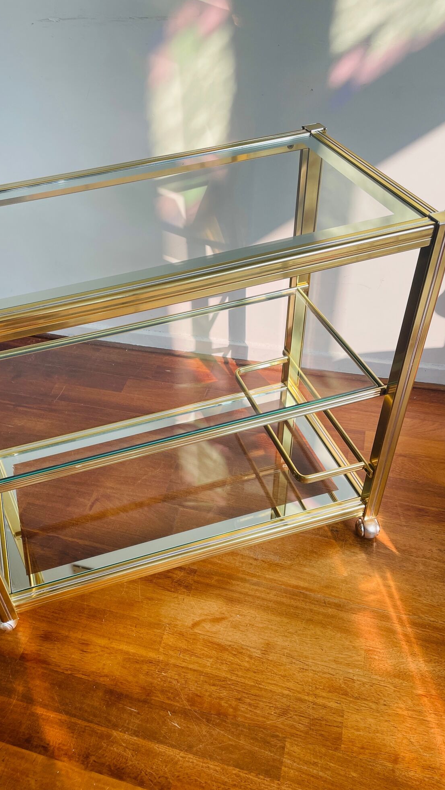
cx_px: 163
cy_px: 403
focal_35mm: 29
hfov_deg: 39.9
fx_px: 608
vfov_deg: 66.1
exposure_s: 1/197
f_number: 1.6
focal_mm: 4.2
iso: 32
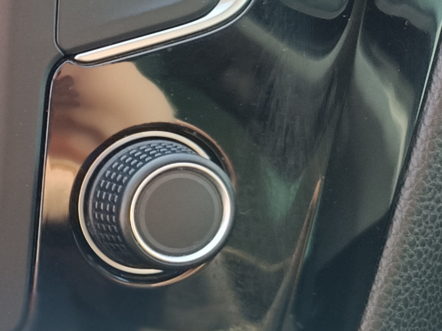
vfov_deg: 13.3
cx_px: -481
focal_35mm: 111
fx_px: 1417
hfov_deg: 14.3
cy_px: 196
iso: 97
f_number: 1.79
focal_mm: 4.71
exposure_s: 1/99.2
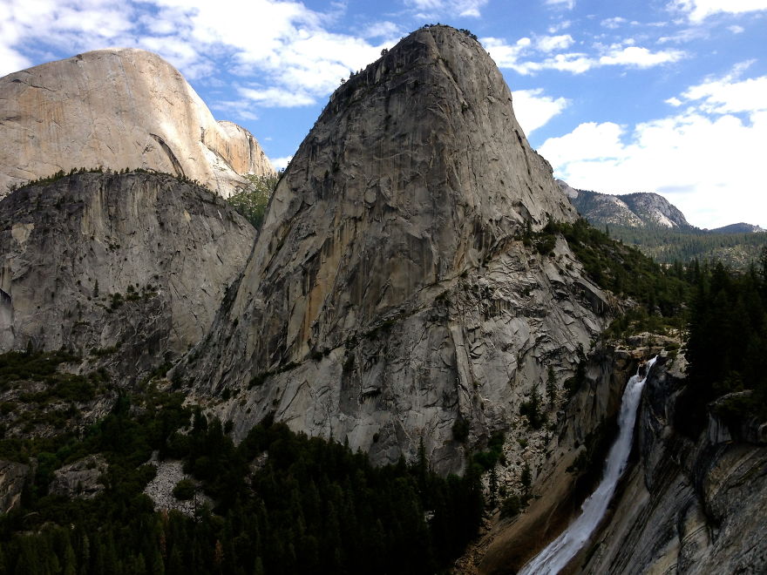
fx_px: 776
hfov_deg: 52.6
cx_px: 384
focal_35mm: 35
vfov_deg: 40.7
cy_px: 288
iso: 50
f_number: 2.4
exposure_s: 1/1042
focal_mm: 4.28
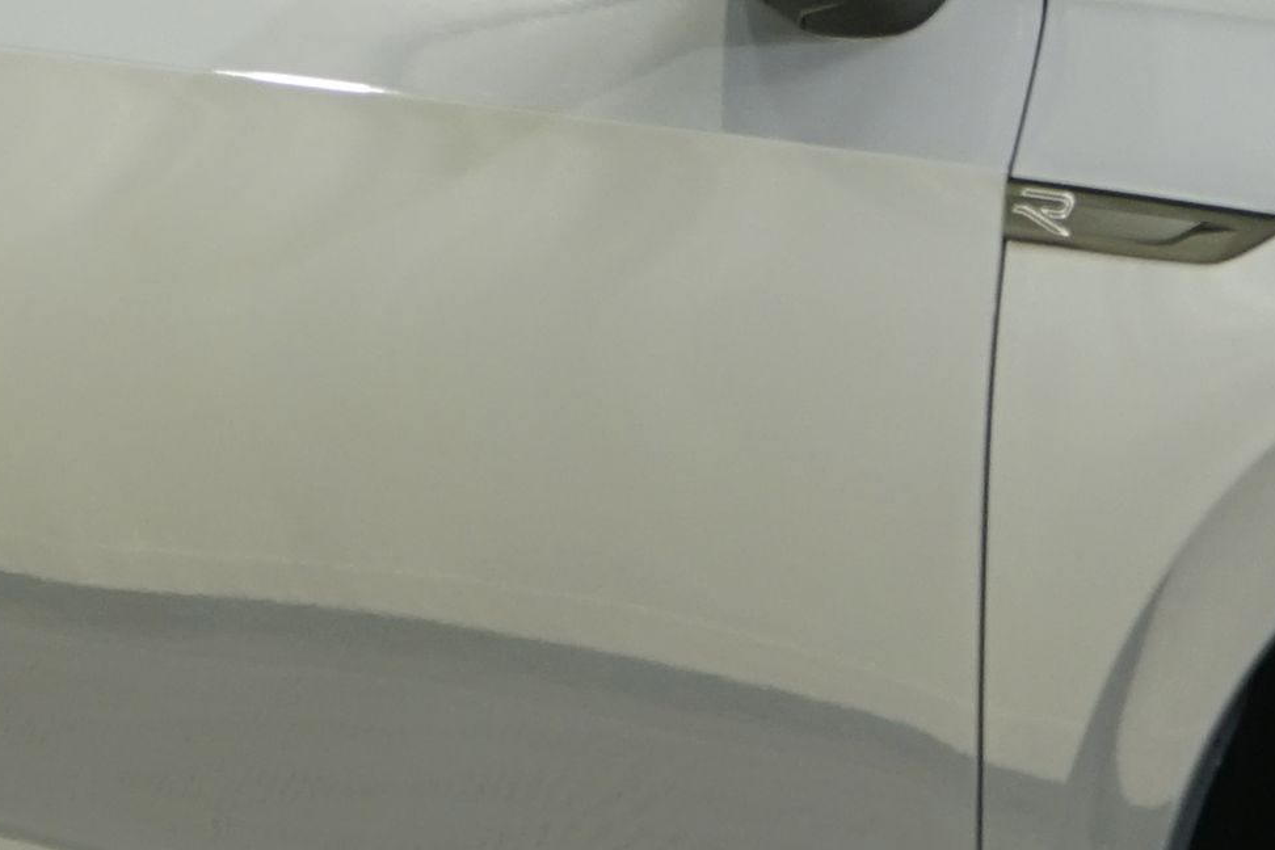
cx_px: 1609
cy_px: 420
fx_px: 10058
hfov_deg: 7.2
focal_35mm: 284
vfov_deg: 4.8
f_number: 5
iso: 320
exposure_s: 1/13
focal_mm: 46
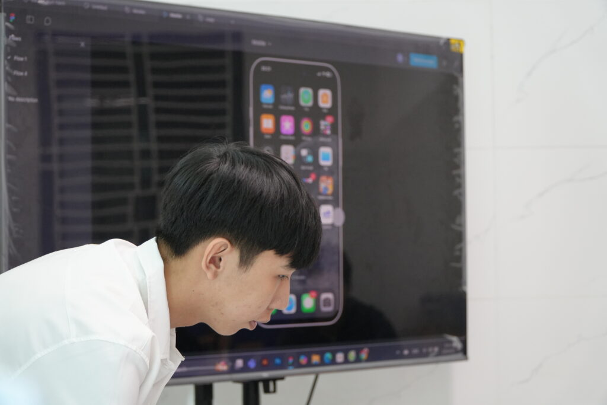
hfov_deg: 22.6
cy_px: 202
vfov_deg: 15.2
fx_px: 1518
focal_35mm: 90
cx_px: 304
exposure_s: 1/160
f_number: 4
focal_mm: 60
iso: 1250
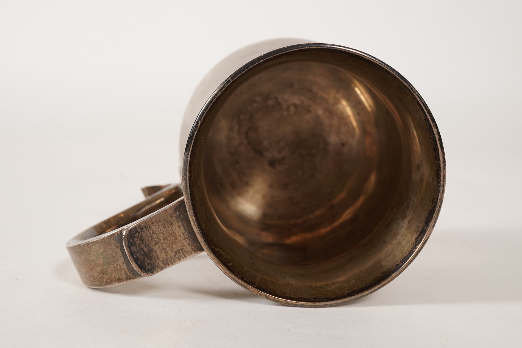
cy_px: 174
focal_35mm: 45
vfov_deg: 29.9
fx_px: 653
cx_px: 261
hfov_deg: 43.6
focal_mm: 30
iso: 400
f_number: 16
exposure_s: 1/125
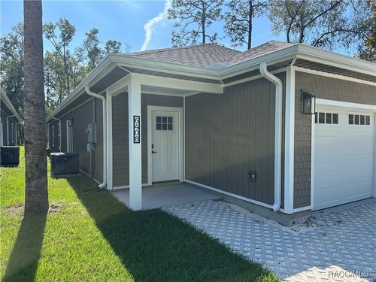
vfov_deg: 56.8
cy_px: 141
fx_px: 261
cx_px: 188
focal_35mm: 24
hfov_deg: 71.6
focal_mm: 6.86
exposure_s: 1/2252
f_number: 1.78
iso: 80
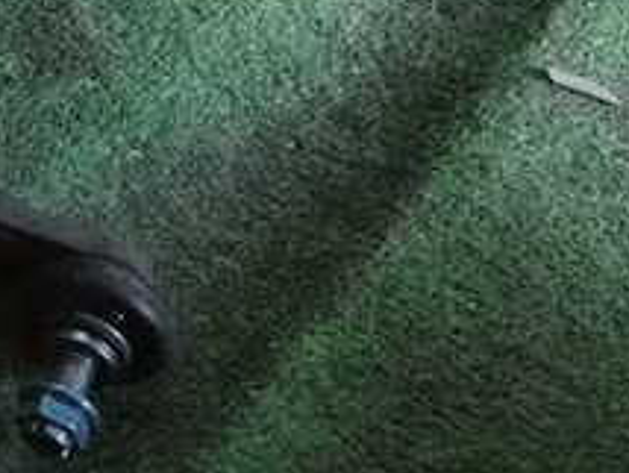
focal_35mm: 84
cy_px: -15
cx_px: -168
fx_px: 1528
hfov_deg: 21.3
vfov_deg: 17.2
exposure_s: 1/125
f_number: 2.3
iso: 6400
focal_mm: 5.4
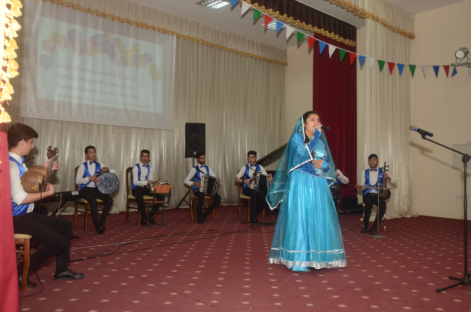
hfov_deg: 57.3
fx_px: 431
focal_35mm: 33
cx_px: 236
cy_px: 156
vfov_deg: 39.8
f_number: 5.6
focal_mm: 22
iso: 640
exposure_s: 1/60
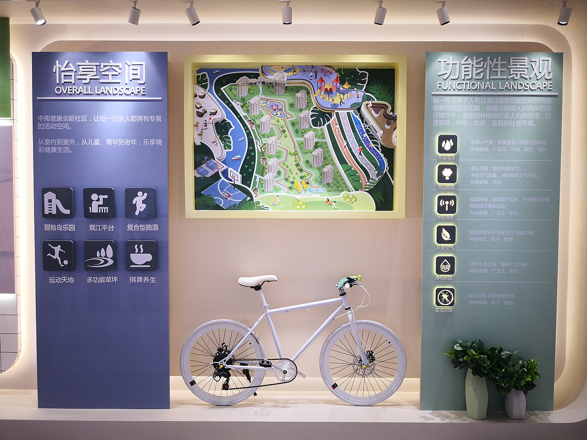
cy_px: 220
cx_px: 294
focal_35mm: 27
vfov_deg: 51.4
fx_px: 458
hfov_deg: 65.3
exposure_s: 1/100
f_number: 1.6
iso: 100
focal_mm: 3.95
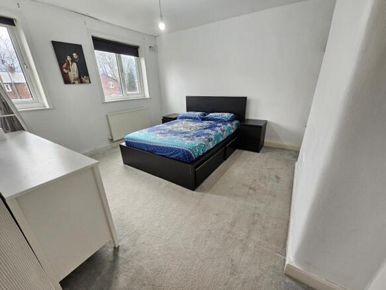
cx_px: 193
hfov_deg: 106.2
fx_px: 145
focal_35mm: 13
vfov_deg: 89.9
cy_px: 145
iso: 160
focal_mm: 2.2
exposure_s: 1/50
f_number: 2.2
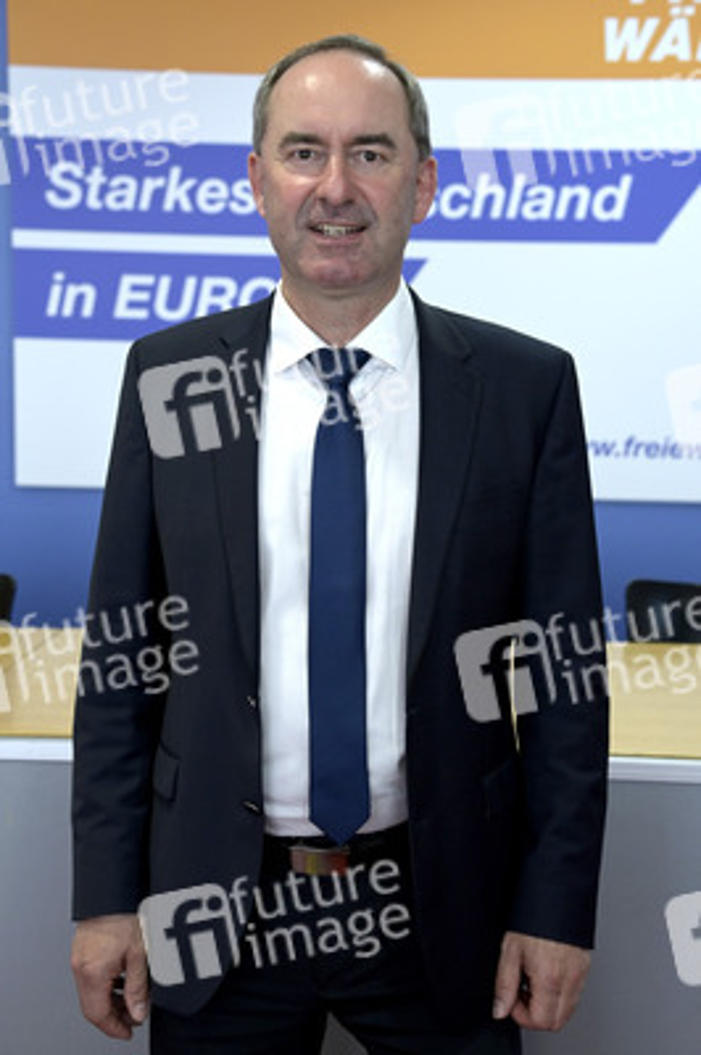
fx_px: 1521
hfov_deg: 25.9
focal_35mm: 52
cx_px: 350
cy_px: 528
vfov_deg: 38.2
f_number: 4
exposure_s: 1/160
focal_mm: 52
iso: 1000
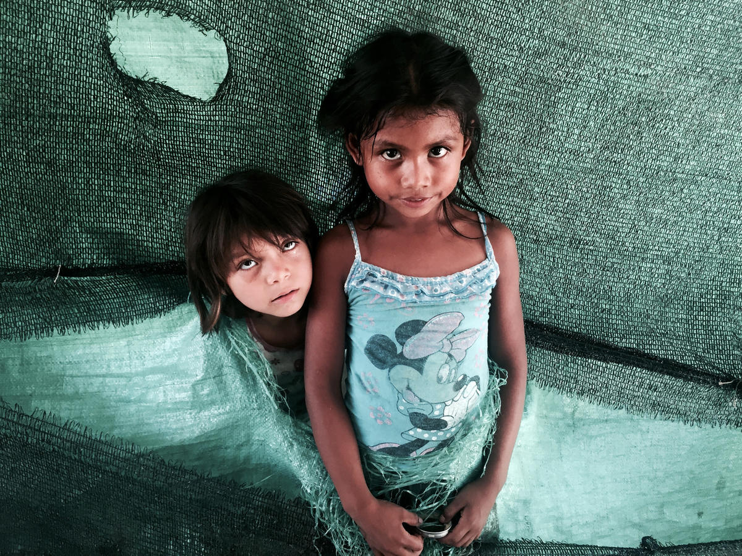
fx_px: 622
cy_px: 278
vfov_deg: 48.2
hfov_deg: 61.7
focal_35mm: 29
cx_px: 371
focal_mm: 4.15
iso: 32
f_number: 2.2
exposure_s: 1/30
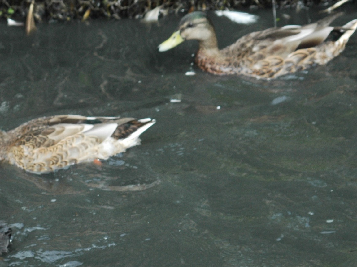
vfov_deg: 6.2
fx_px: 2454
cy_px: 223
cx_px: 47
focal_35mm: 238
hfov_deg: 8.3
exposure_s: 1/200
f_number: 7.1
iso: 400
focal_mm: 85
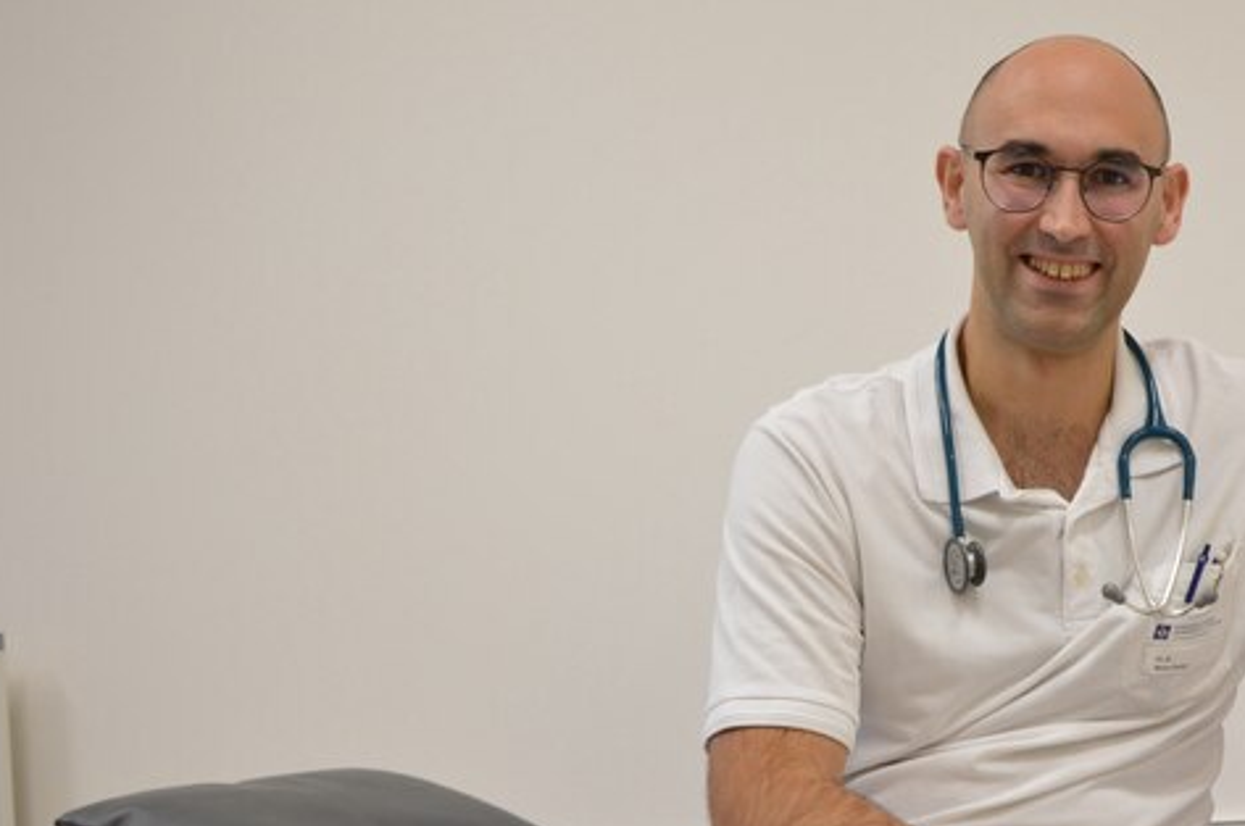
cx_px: 1013
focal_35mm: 66
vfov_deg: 20.4
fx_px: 2279
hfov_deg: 29.8
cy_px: 629
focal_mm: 26
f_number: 4
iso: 320
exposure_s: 1/40
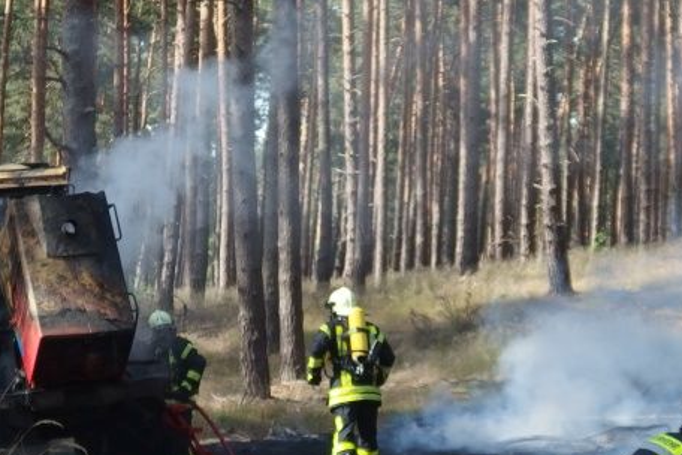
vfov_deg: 9.4
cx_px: 311
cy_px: 254
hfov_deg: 14.1
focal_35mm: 146
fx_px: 2766
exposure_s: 1/320
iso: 100
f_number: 2.8
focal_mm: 13.2
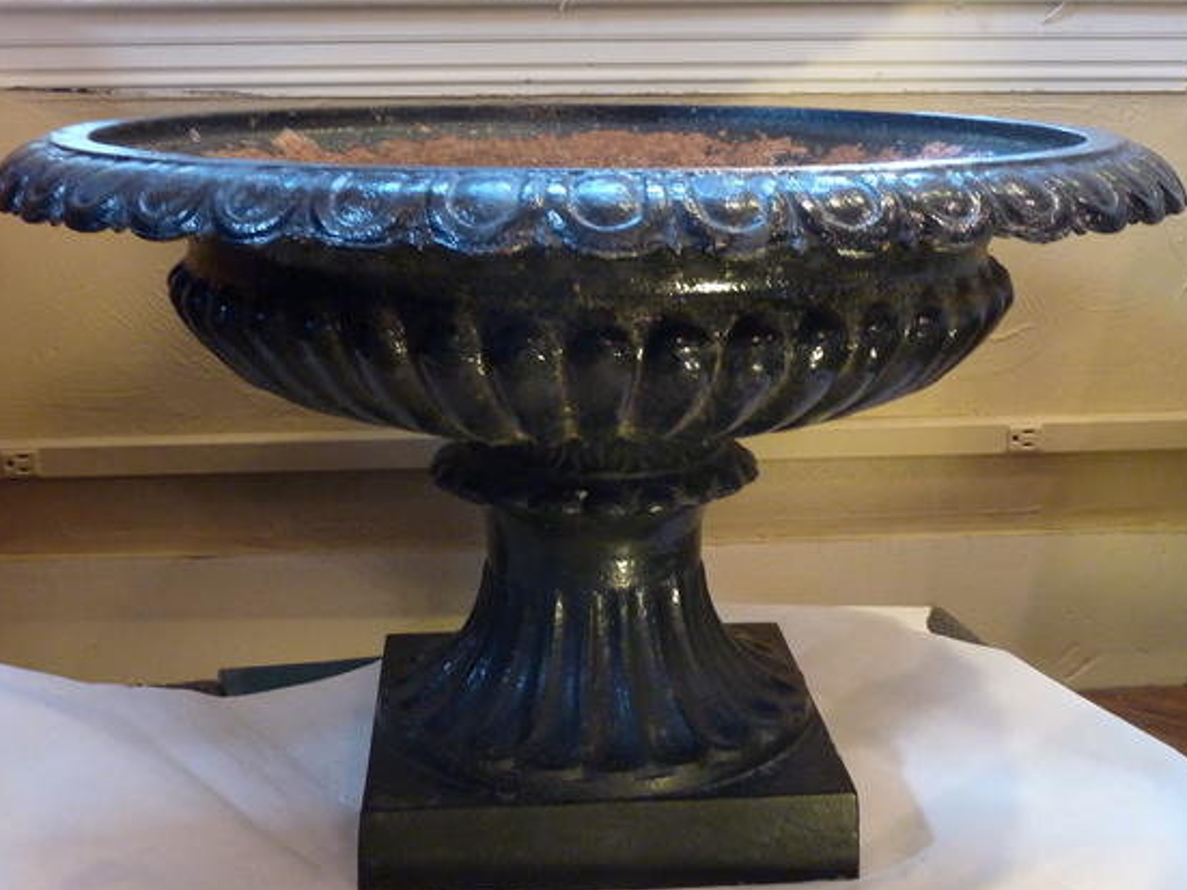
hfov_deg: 38.9
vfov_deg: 29.7
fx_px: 1680
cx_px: 605
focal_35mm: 49
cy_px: 453
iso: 400
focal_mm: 7.3
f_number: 3.7
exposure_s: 1/8
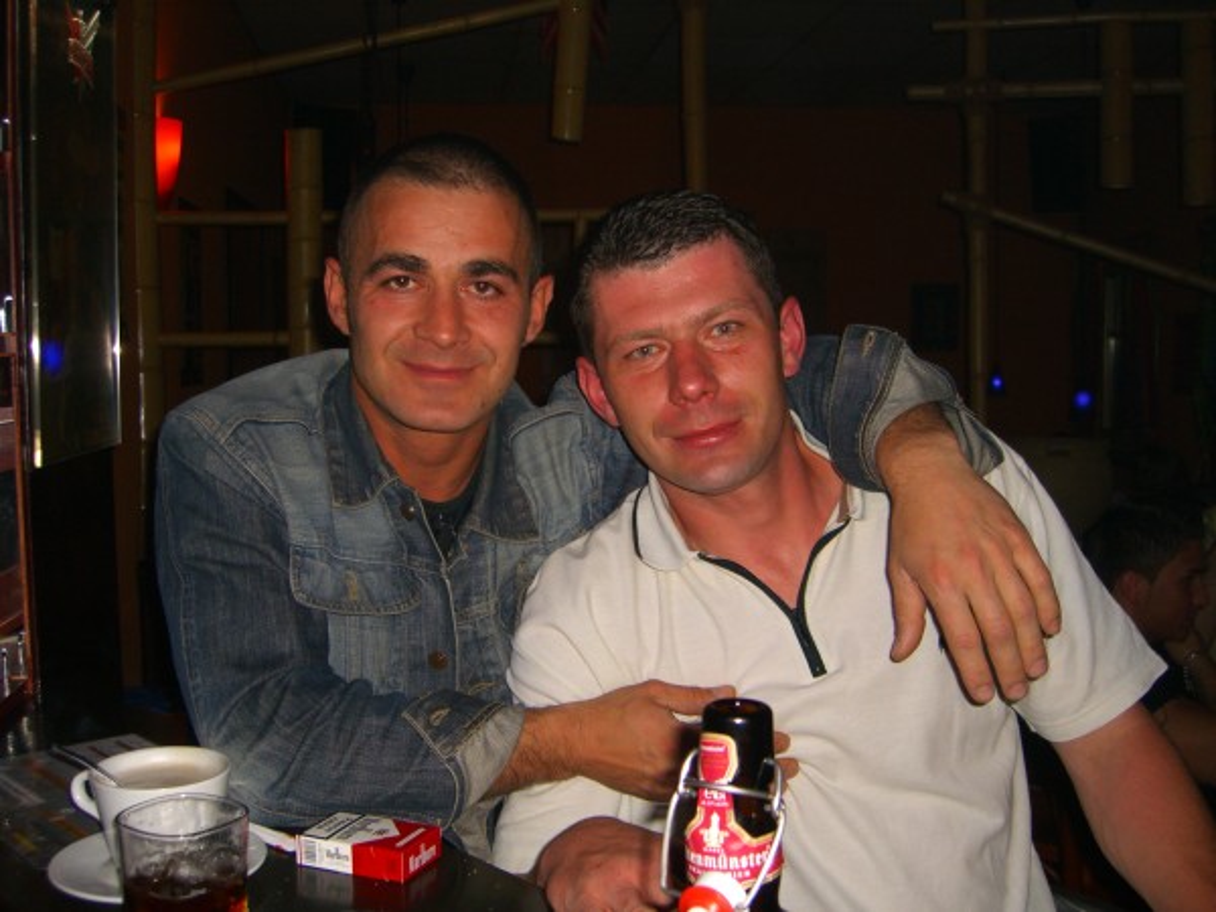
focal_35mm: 38
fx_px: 1335
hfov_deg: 49.0
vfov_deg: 37.7
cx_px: 608
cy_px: 456
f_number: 2.8
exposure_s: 1/60
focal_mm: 7.9
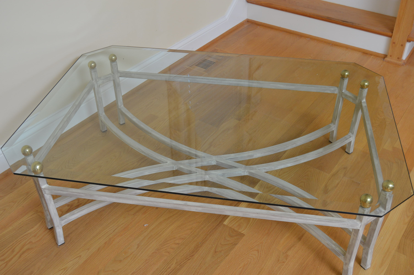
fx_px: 448
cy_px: 138
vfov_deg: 34.1
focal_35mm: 39
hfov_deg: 49.6
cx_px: 207
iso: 400
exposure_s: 1/80
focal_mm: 26
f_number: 5
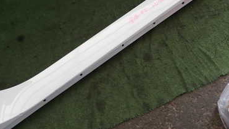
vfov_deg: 26.9
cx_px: 112
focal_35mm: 44
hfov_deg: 46.4
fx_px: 267
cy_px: 40
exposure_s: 1/60
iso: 200
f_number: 2
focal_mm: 4.5
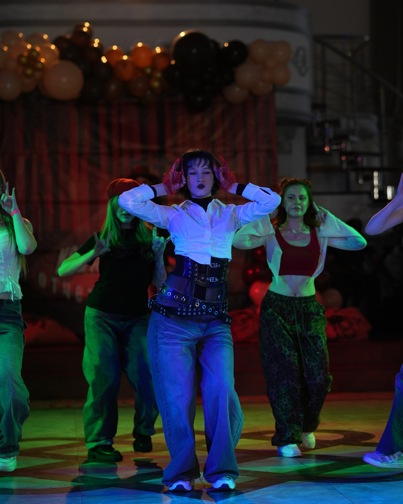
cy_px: 216
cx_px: 201
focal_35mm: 96
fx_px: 1431
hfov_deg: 16.0
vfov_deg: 19.9
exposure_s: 1/400
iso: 800
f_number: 2.2
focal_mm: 85
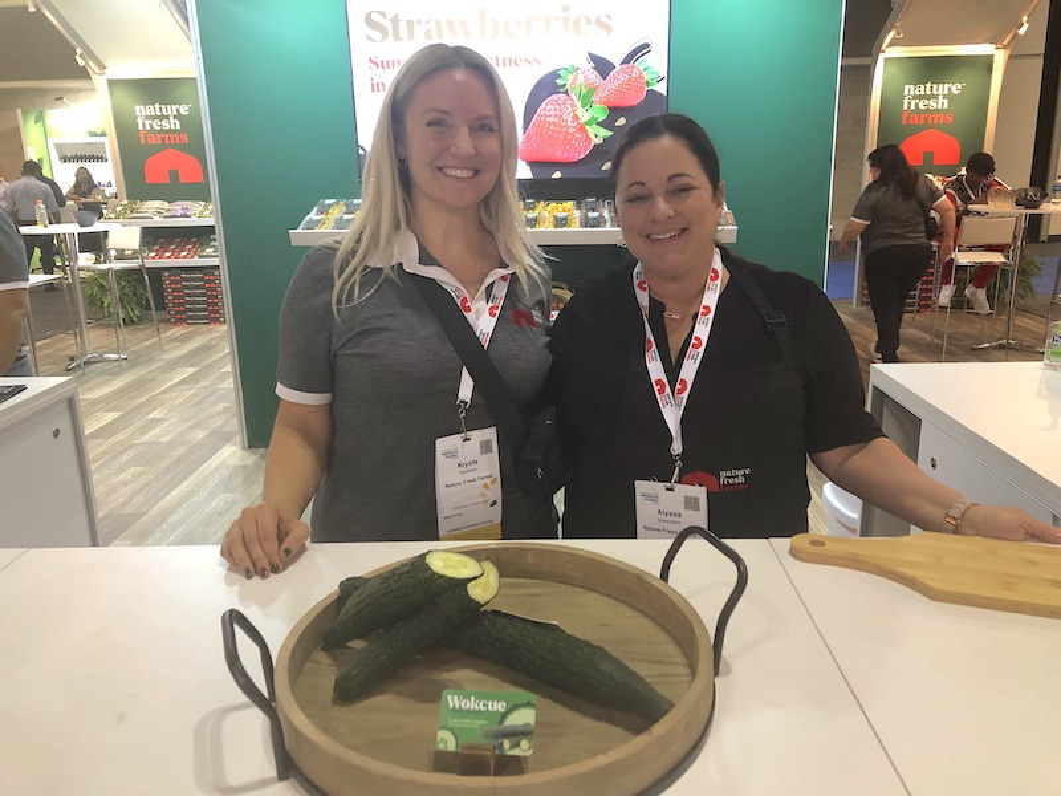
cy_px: 398
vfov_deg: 49.7
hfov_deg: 63.4
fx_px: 858
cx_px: 530
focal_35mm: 28
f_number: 1.8
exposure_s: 1/15
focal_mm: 3.99
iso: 64
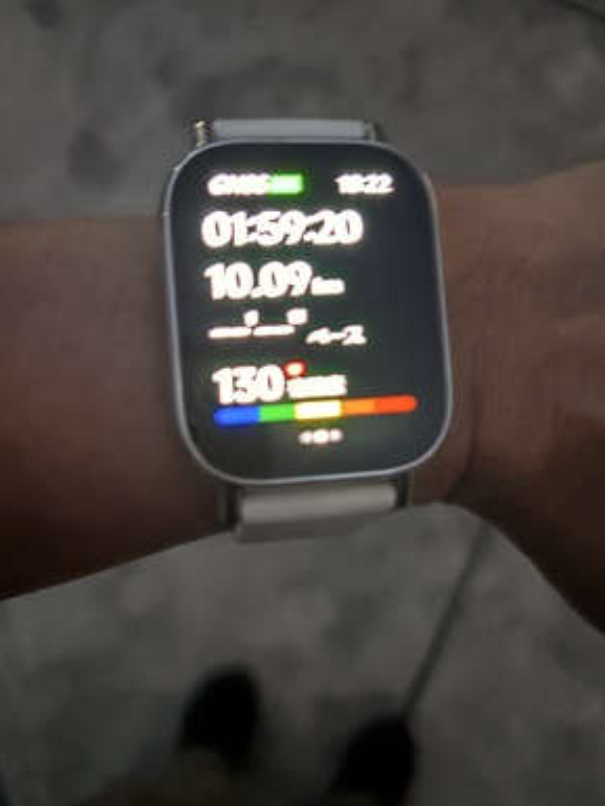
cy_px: 402
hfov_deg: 51.4
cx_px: 310
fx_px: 629
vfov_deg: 65.3
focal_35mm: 27
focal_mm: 5.96
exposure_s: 1/9
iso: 1250
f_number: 1.6
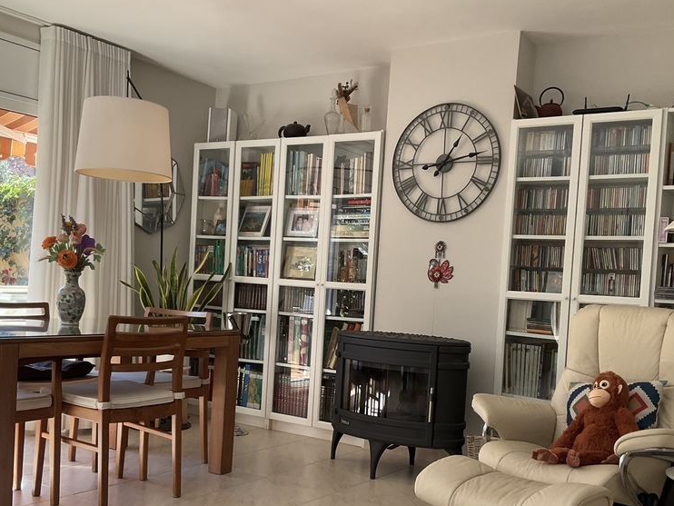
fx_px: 779
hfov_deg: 46.8
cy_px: 313
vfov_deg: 35.8
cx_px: 339
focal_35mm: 40
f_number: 1.8
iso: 64
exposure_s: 1/122
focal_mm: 3
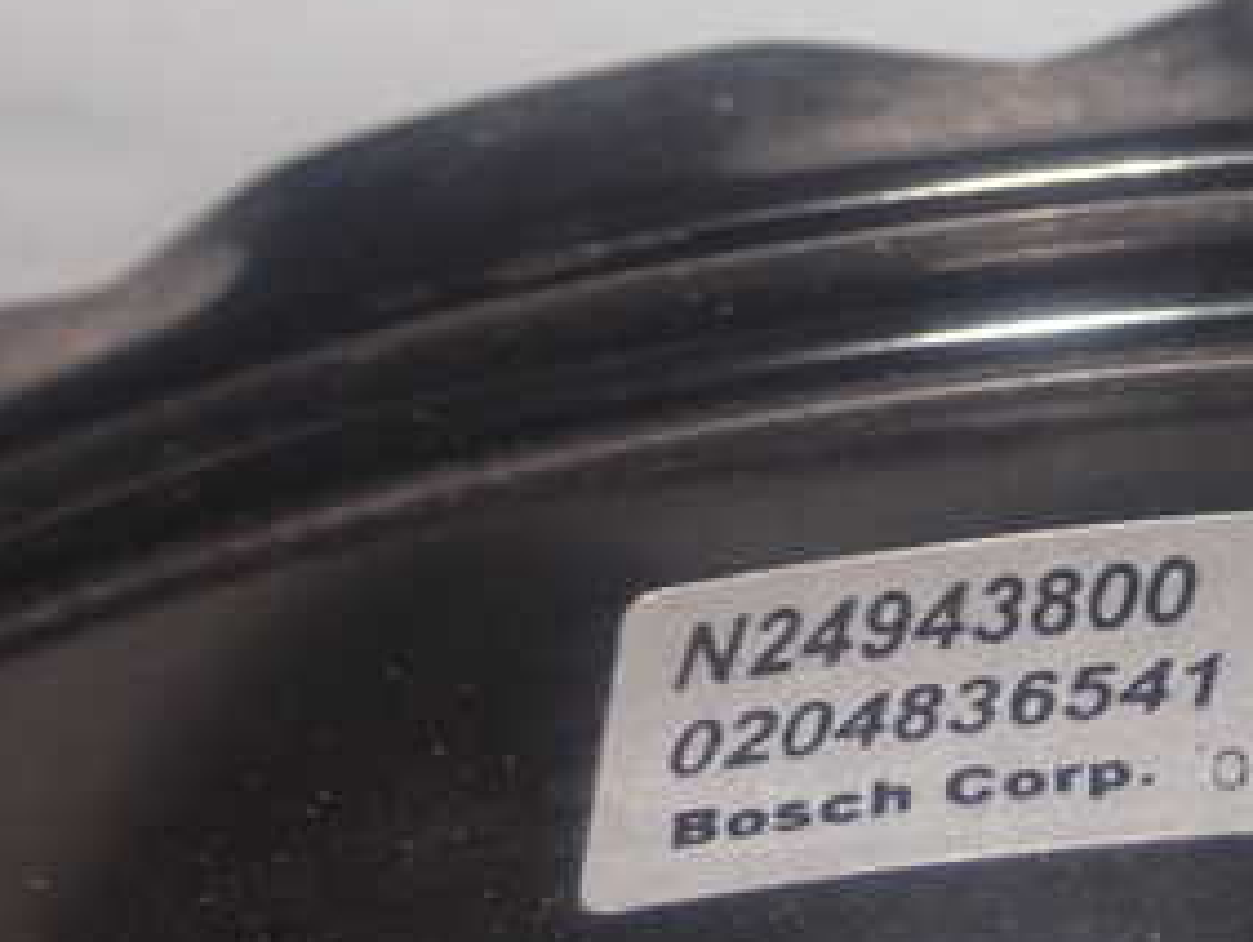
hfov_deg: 19.0
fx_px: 3623
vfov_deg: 14.7
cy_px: 724
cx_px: 1320
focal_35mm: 100
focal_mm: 8.4
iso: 250
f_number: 9
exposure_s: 1/50
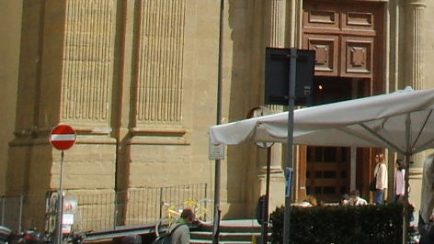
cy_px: -263
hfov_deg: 14.1
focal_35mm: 144
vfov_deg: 8.0
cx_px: 618
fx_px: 1658
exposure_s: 1/250
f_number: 6.3
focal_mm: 6.6
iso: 50
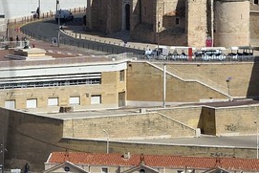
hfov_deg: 1.7
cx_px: -385
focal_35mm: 1179
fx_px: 8486
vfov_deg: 1.2
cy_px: 87
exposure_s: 1/500
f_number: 13
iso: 200
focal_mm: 200
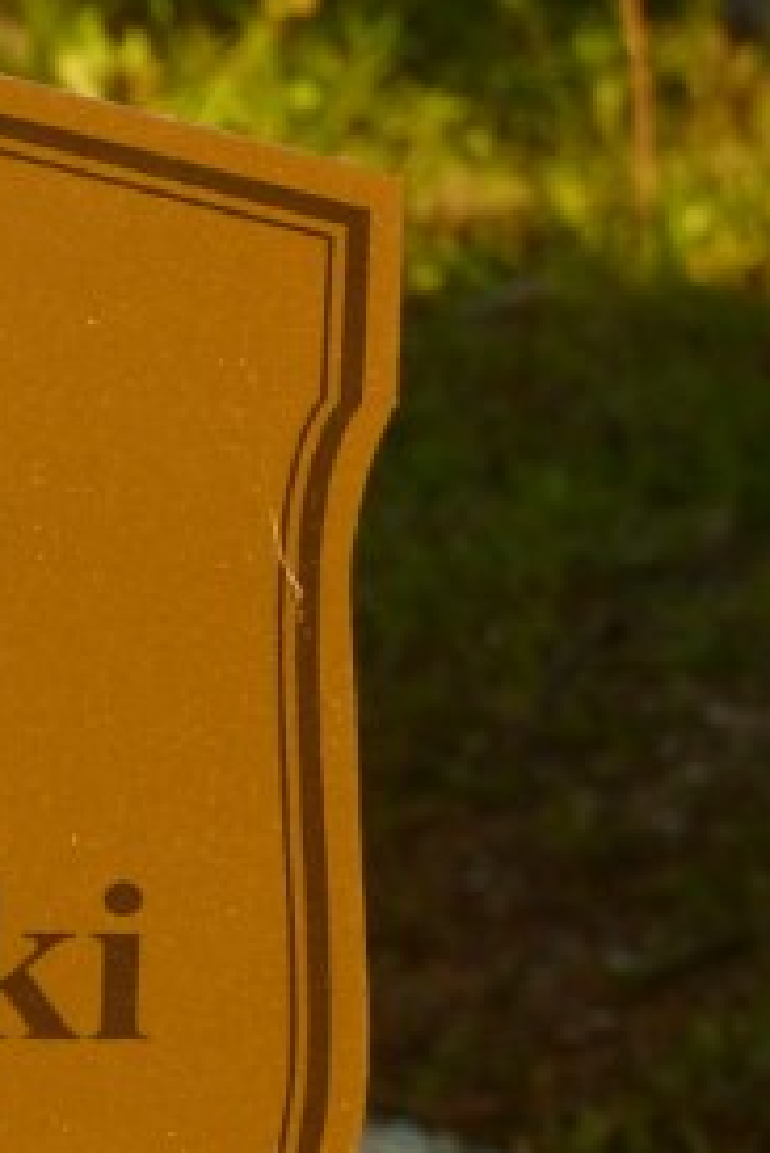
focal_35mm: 342
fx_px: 10958
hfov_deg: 4.0
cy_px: 896
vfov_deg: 6.0
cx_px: -526
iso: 200
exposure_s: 1/320
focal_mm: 25.2
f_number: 5.1
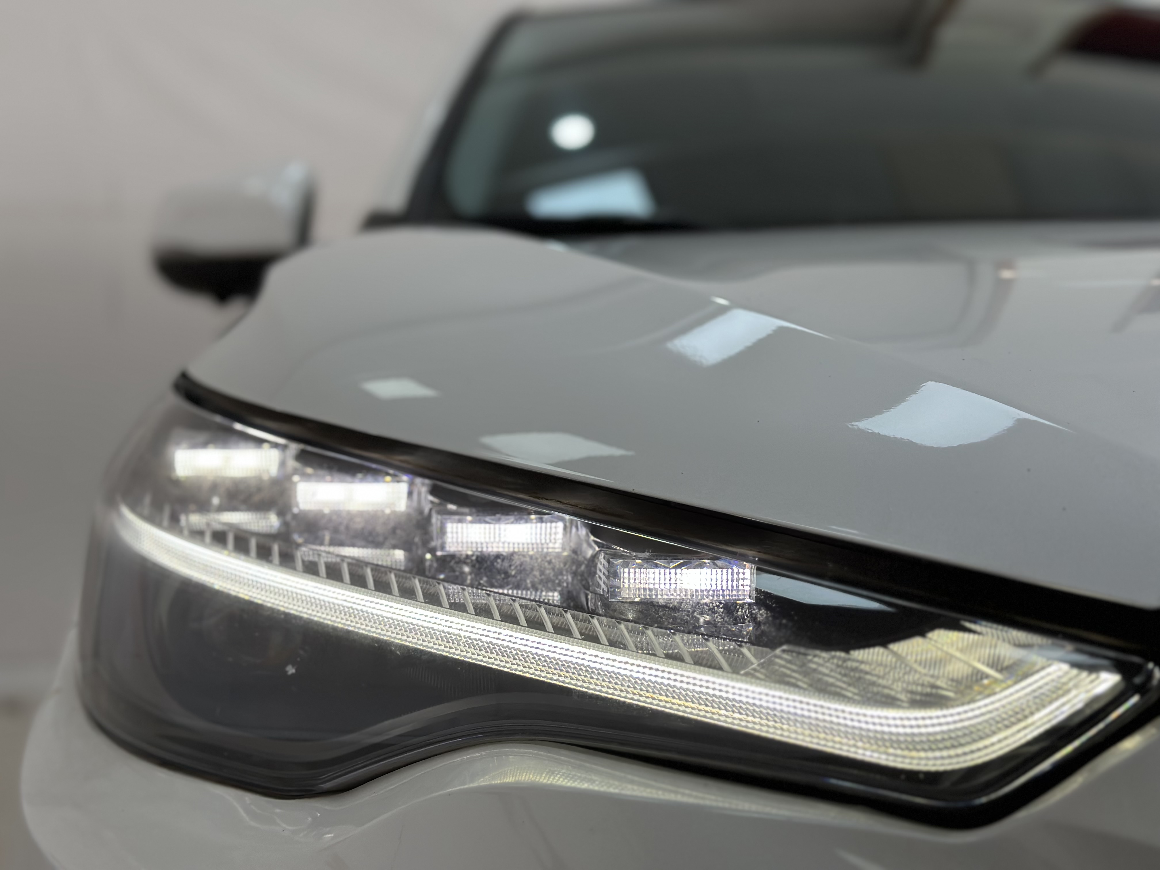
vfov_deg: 30.3
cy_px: 435
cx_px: 580
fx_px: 1609
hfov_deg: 39.7
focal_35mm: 48
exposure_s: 1/469
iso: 100
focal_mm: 6.86
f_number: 1.78
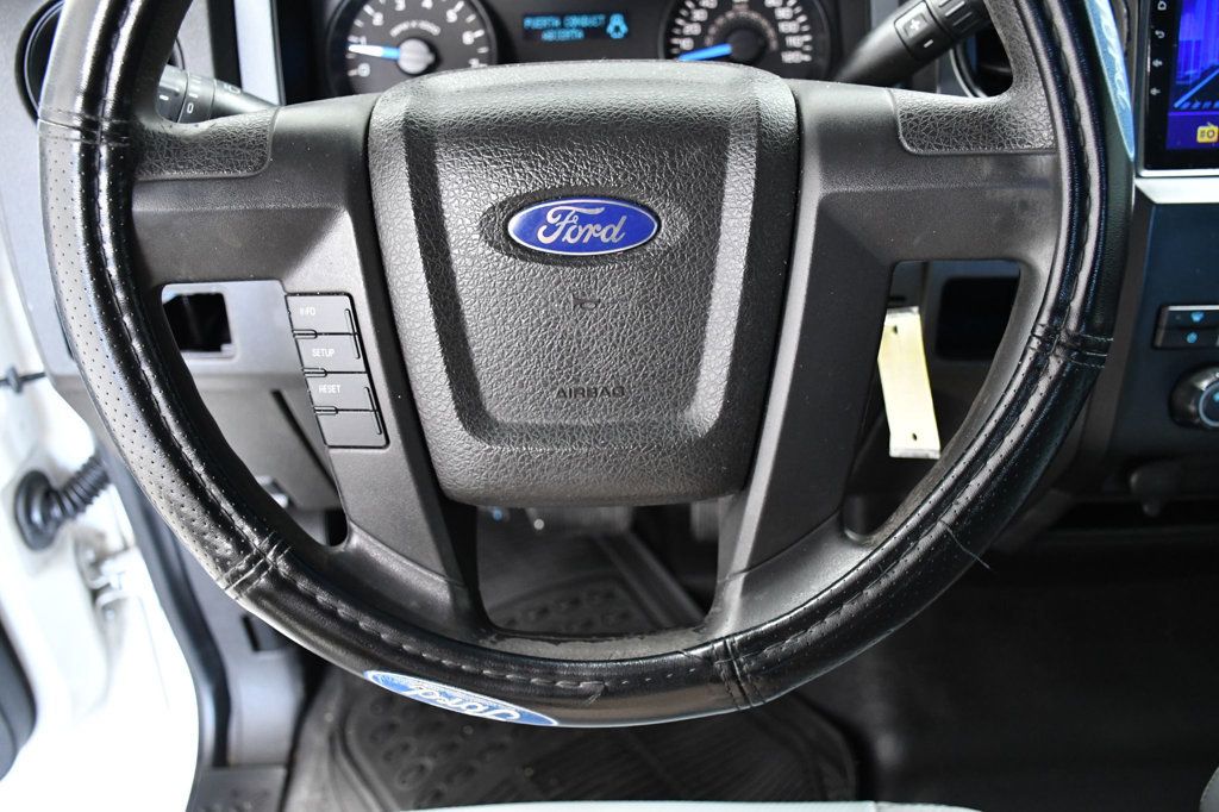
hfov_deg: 57.2
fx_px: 1117
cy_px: 406
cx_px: 610
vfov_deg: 39.9
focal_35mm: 33
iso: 2500
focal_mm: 22
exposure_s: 1/60
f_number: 3.8
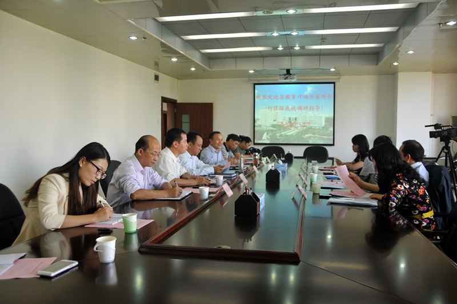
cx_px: 228
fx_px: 380
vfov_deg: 43.5
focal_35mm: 30
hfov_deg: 62.0
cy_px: 152
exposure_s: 1/20
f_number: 3.5
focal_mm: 20
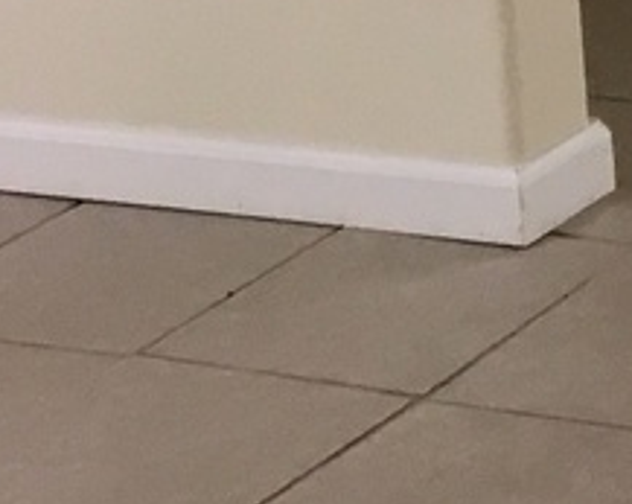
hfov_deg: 8.3
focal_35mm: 188
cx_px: 2039
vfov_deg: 7.5
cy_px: -848
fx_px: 3512
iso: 32
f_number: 2.2
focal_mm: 4.15
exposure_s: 1/30
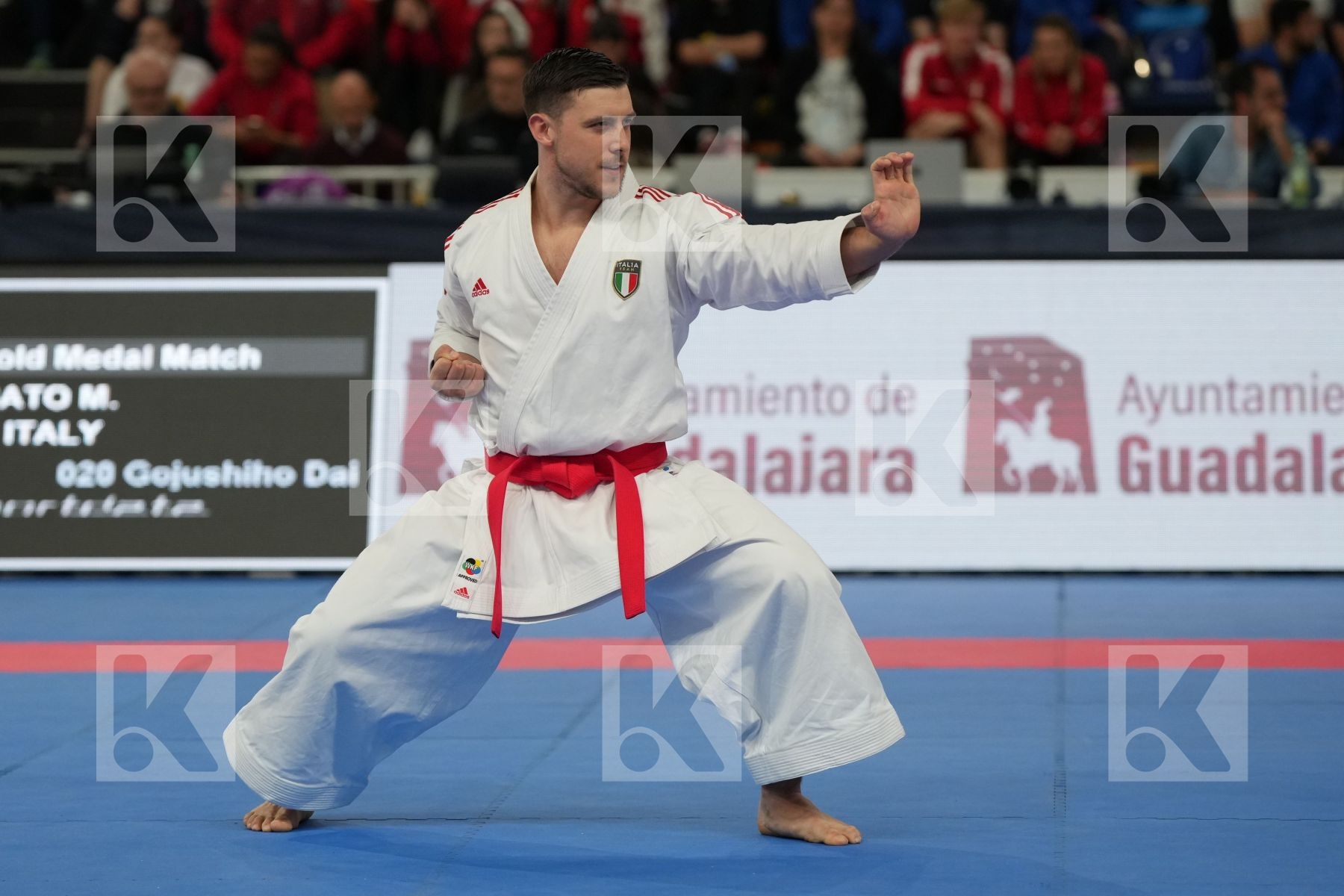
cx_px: 672
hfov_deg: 11.0
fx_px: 6981
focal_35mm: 187
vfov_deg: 7.3
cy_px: 448
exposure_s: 1/1000
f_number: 2.8
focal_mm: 125
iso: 1600
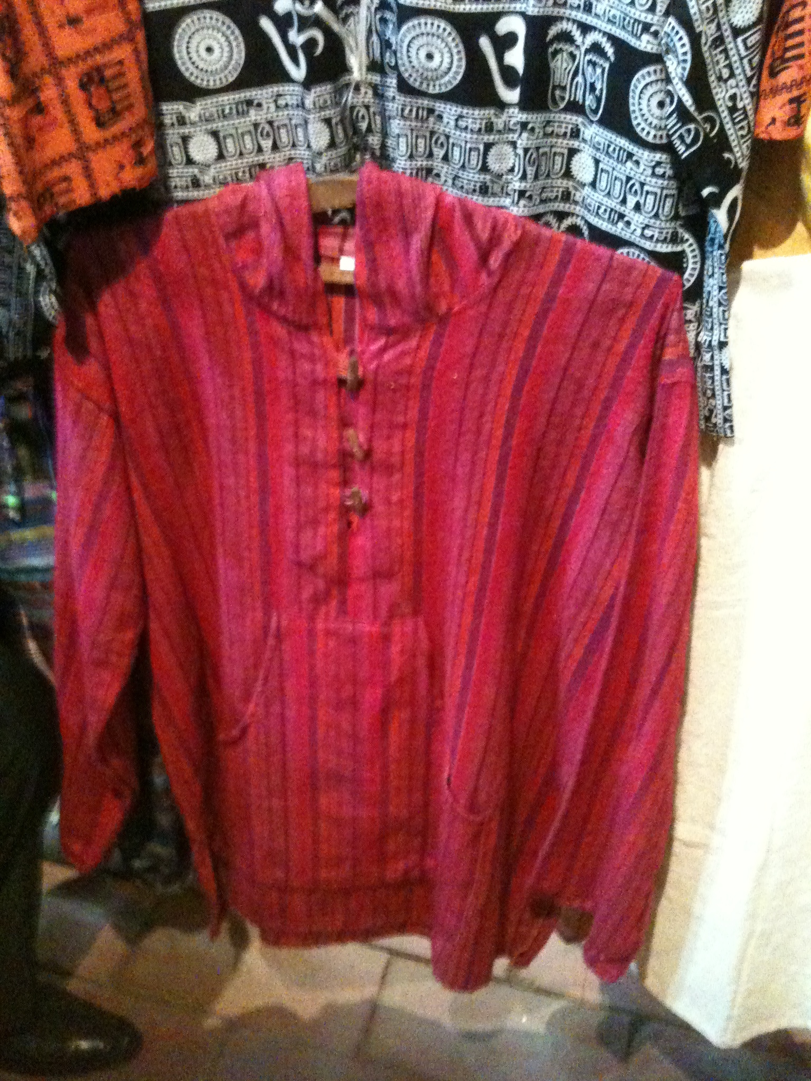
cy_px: 540
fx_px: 1093
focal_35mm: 35
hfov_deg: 40.7
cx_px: 406
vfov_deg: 52.6
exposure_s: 1/10
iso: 800
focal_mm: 3.85
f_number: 2.8
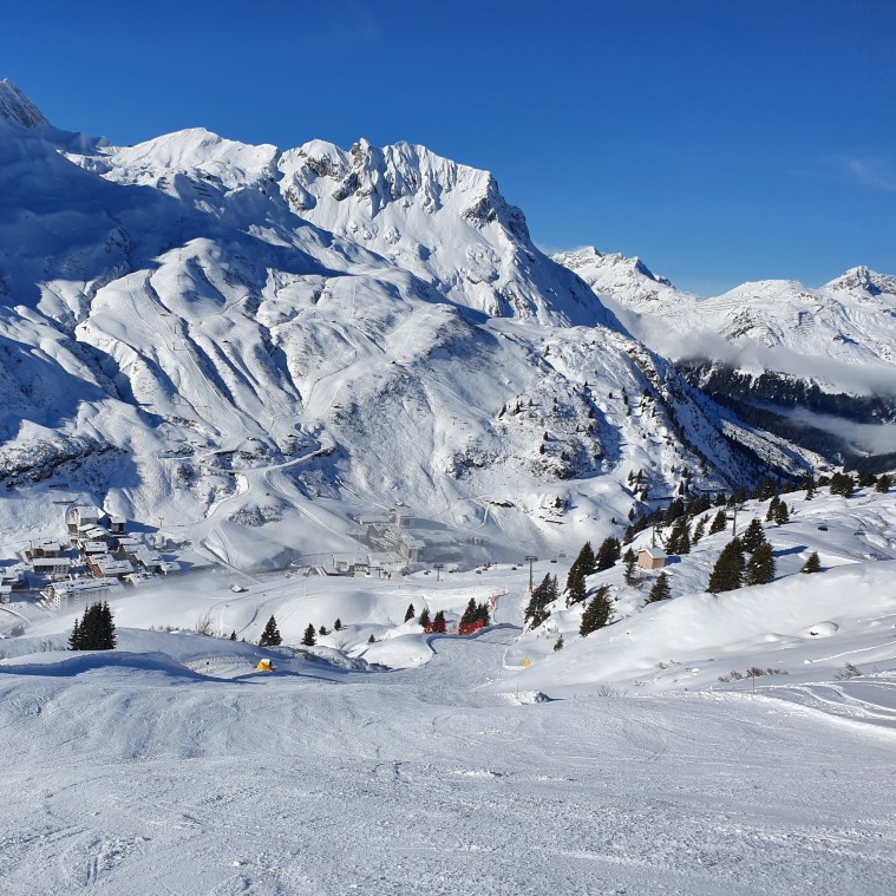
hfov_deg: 51.7
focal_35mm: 31
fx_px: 908
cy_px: 444
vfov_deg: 52.5
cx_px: 307
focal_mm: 4.32
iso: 50
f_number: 2.4
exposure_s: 1/4016
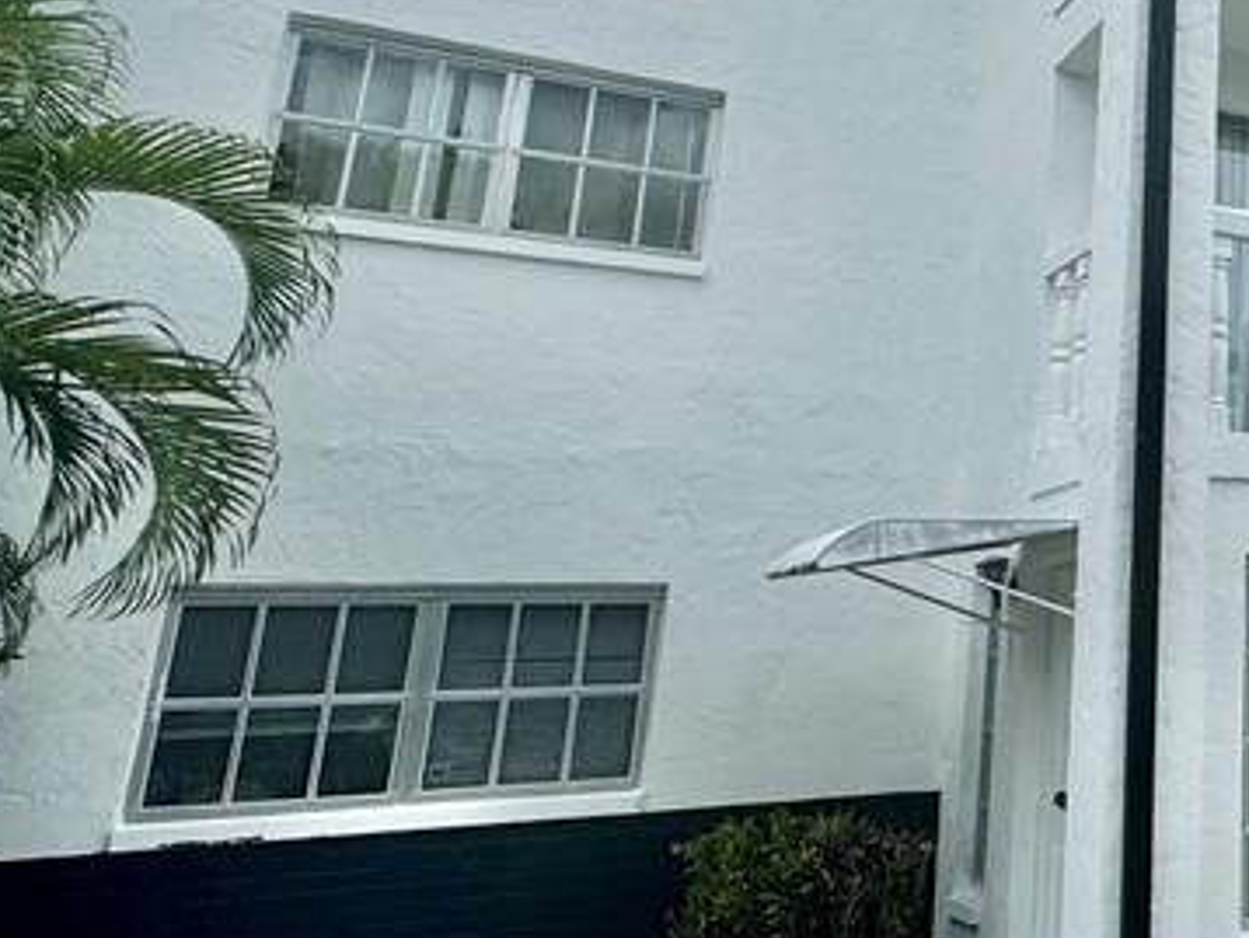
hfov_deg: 36.6
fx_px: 1444
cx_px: 1483
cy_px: 255
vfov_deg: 35.3
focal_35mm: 40
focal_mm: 2.22
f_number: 2.2
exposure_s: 1/1880
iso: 40
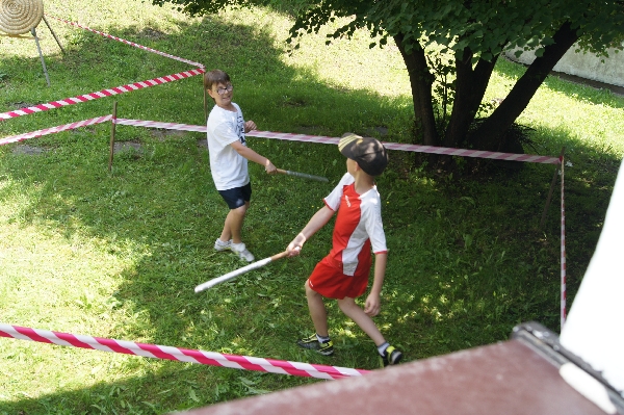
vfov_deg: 39.9
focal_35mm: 33
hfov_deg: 57.3
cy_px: 208
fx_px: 572
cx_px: 312
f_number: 6.3
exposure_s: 1/160
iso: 200
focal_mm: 22
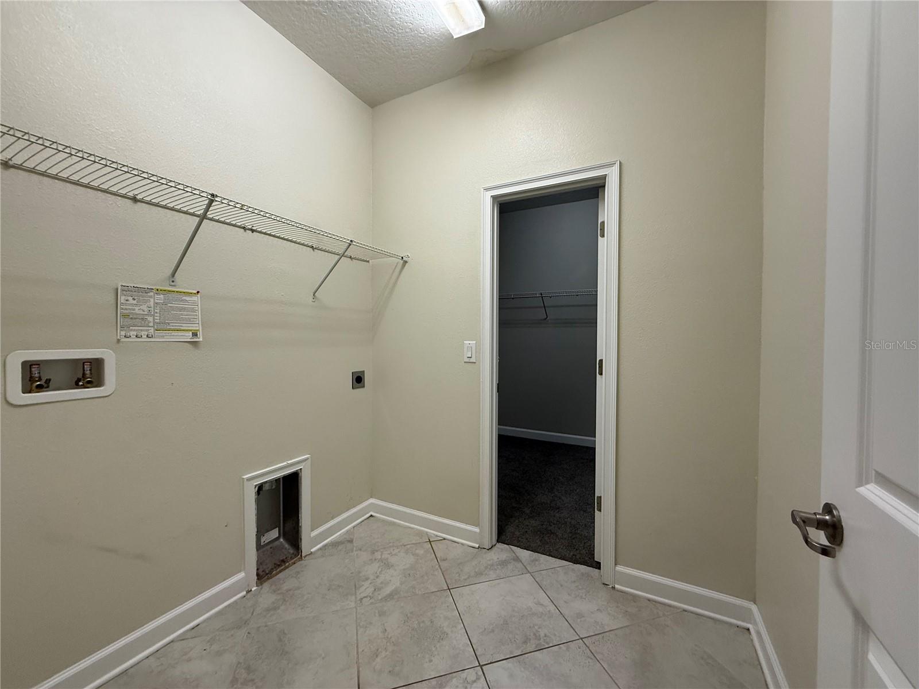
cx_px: 460
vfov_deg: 85.7
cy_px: 344
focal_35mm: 14
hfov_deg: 102.1
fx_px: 372
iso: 160
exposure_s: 1/120
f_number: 2.2
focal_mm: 2.22
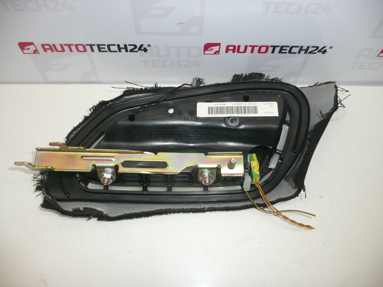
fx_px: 310
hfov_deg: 63.4
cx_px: 192
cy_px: 144
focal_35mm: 28
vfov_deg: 49.7
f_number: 3.3
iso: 100
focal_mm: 4.6
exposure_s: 1/80
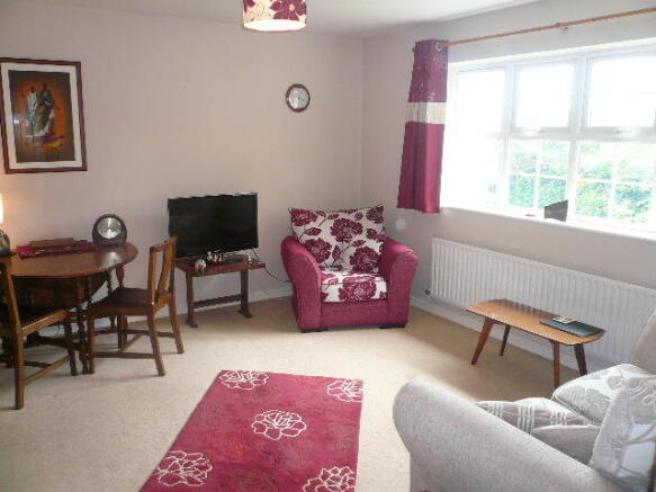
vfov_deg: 49.7
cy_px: 246
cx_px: 328
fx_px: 531
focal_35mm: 28
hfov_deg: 63.5
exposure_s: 1/30
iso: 160
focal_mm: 4.6
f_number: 2.8
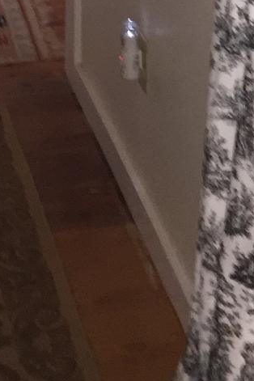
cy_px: -218
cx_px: 184
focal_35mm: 128
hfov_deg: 10.7
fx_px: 1355
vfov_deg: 14.7
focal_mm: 4.15
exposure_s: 1/30
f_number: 2.2
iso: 100
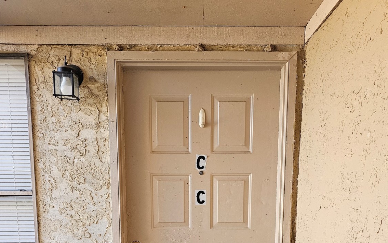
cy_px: 235
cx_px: 193
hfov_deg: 58.2
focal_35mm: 33
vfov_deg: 35.2
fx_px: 349
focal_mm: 6.3
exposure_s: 1/359
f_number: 1.7
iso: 400
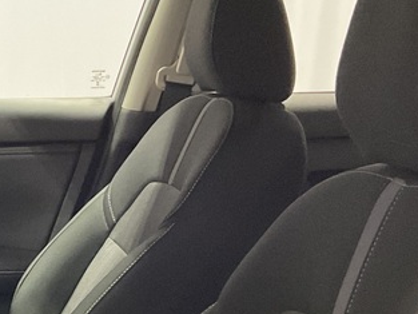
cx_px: -56
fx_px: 1075
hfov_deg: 20.8
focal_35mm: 89
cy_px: 342
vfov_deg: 16.1
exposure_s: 1/30
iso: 250
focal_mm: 3
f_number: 1.8
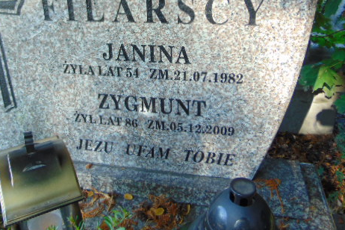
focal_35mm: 36
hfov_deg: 52.9
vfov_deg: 36.2
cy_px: 64
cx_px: 146
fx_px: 345
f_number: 3
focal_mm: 4.5
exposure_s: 1/80
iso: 80
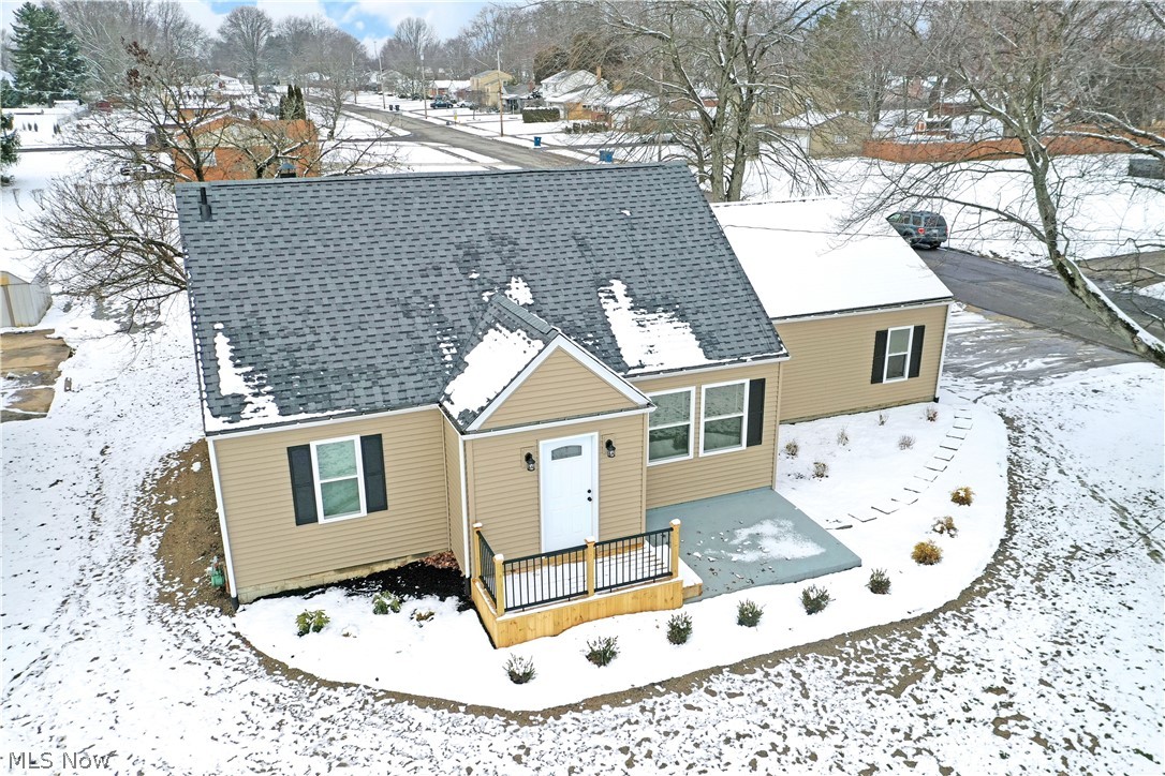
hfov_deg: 65.5
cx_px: 582
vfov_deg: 46.4
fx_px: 906
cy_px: 388
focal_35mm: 28
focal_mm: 10.26
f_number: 5
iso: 100
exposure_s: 1/240
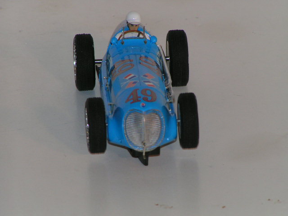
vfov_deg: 3.9
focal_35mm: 380
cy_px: 108
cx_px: 144
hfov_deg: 5.2
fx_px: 3162
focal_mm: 58
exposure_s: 1/400
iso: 100
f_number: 5.6
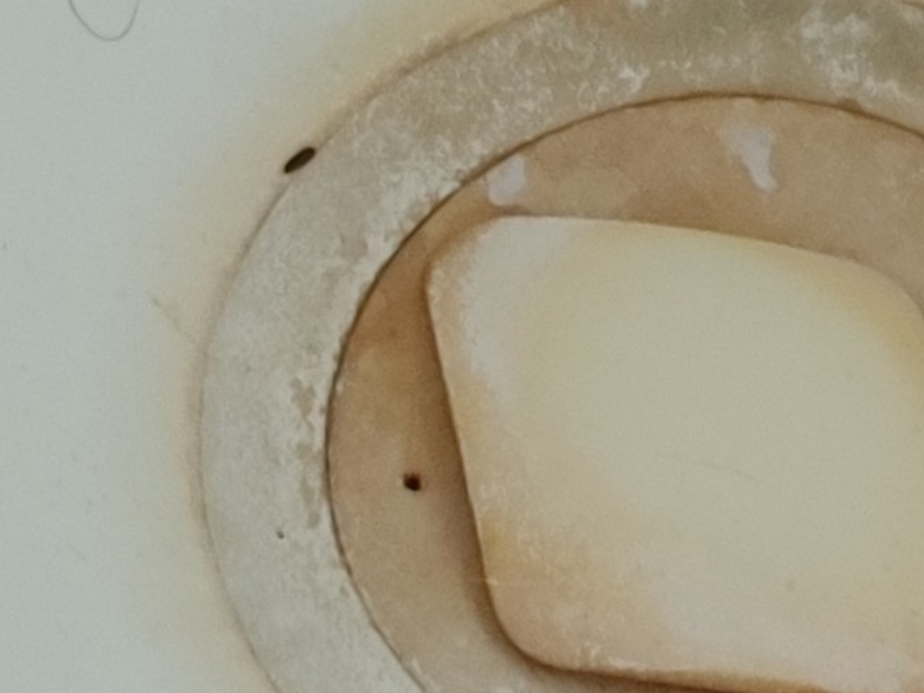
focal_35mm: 185
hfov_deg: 10.7
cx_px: 739
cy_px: 252
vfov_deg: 8.0
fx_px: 4938
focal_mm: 4.81
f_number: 1.8
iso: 350
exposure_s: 1/120
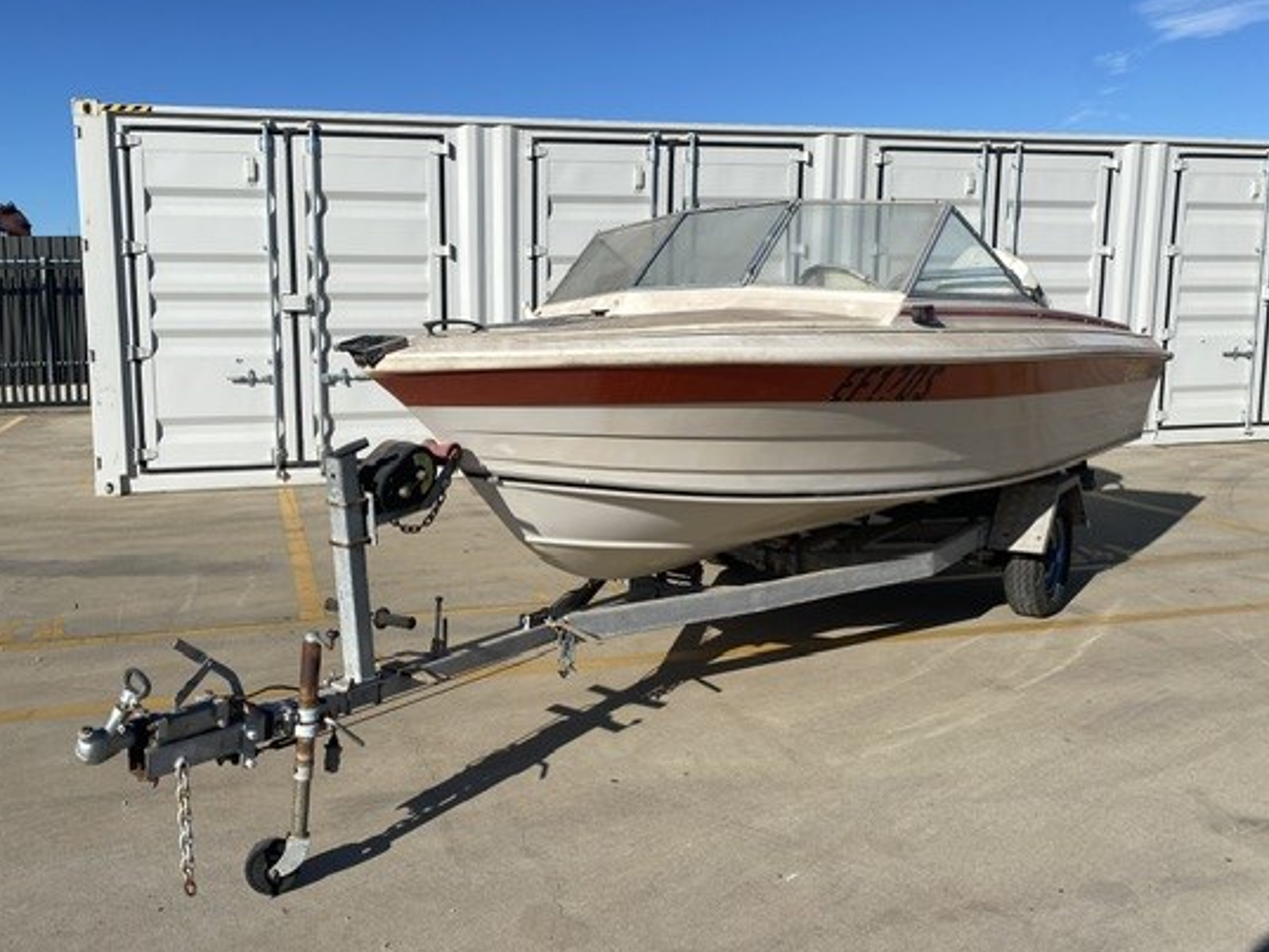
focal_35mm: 31
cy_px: 463
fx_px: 1137
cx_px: 518
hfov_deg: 57.9
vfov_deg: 45.5
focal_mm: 4.25
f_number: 1.8
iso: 32
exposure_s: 1/5495
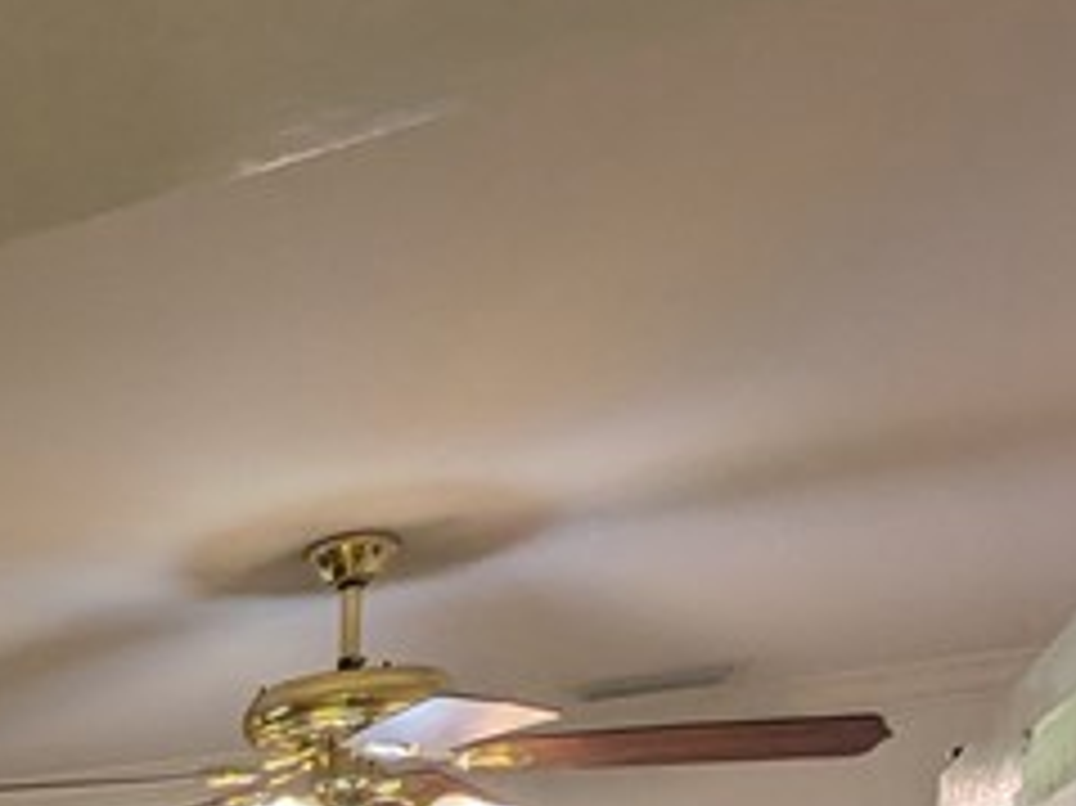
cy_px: 1319
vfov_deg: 19.9
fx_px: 1864
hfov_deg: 22.9
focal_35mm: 60
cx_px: -709
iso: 60
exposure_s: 1/120
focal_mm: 1.83
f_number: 2.2
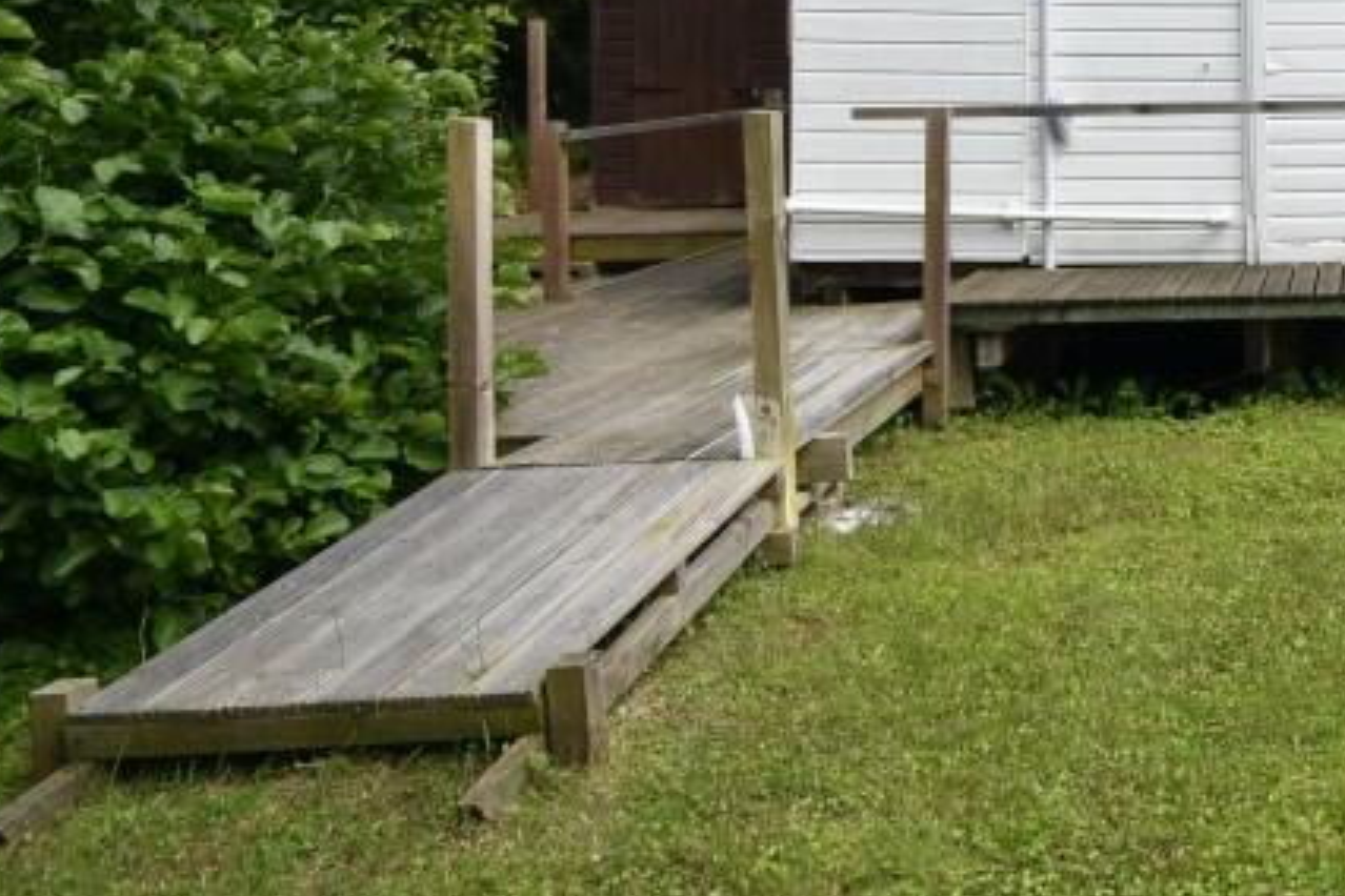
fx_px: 1345
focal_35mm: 36
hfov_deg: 41.2
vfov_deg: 34.6
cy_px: 77
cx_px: 1515
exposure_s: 1/250
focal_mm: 10
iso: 200
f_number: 8
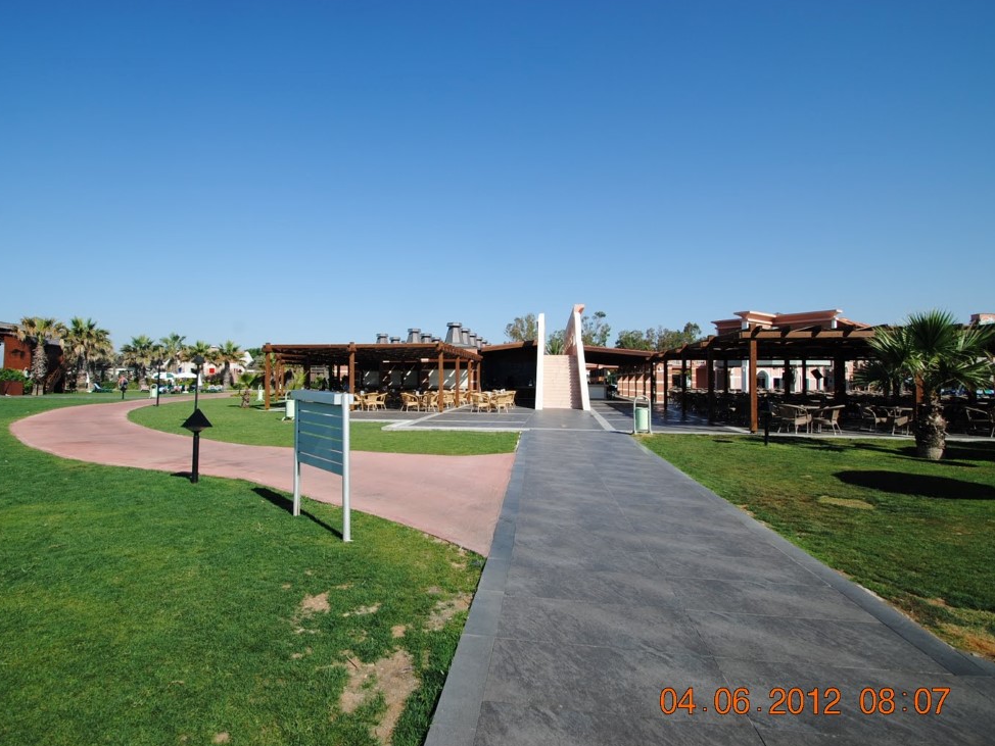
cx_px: 476
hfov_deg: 91.0
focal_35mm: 17
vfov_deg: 74.8
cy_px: 368
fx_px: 489
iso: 100
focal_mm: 10
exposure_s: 1/250
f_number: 8
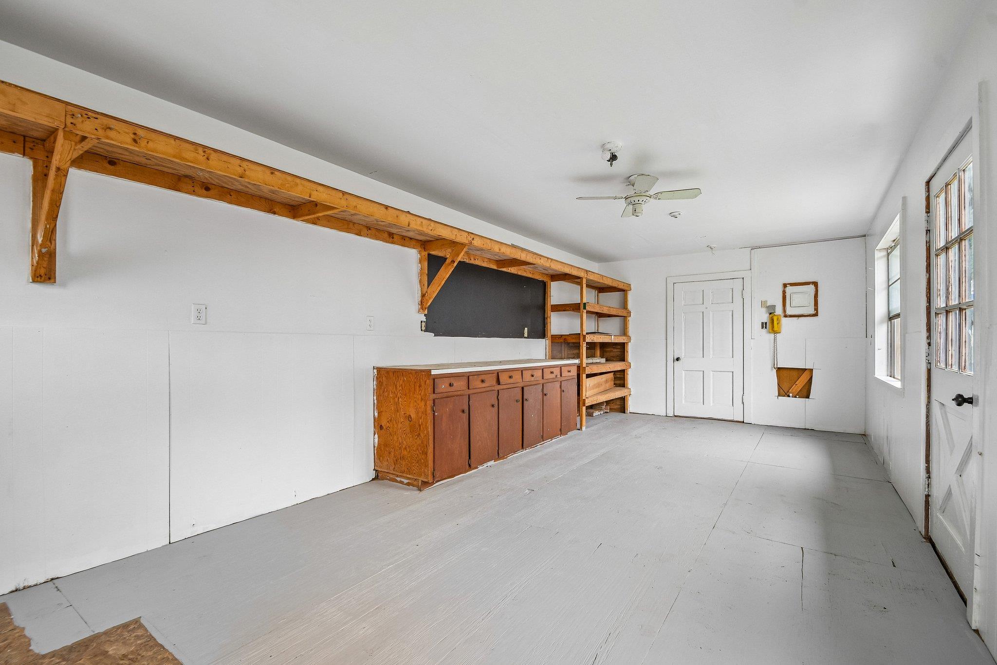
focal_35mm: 15
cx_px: 498
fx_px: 415
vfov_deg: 77.3
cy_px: 332
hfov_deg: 100.4
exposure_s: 1/13
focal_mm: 10
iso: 400
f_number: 8
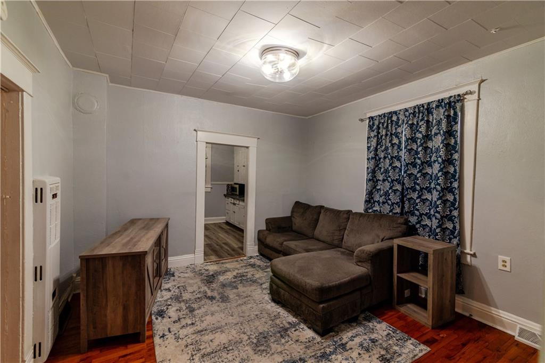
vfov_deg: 73.7
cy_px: 182
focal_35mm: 16
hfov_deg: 96.8
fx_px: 242
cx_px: 272
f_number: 5
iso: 800
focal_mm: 16
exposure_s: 1/80
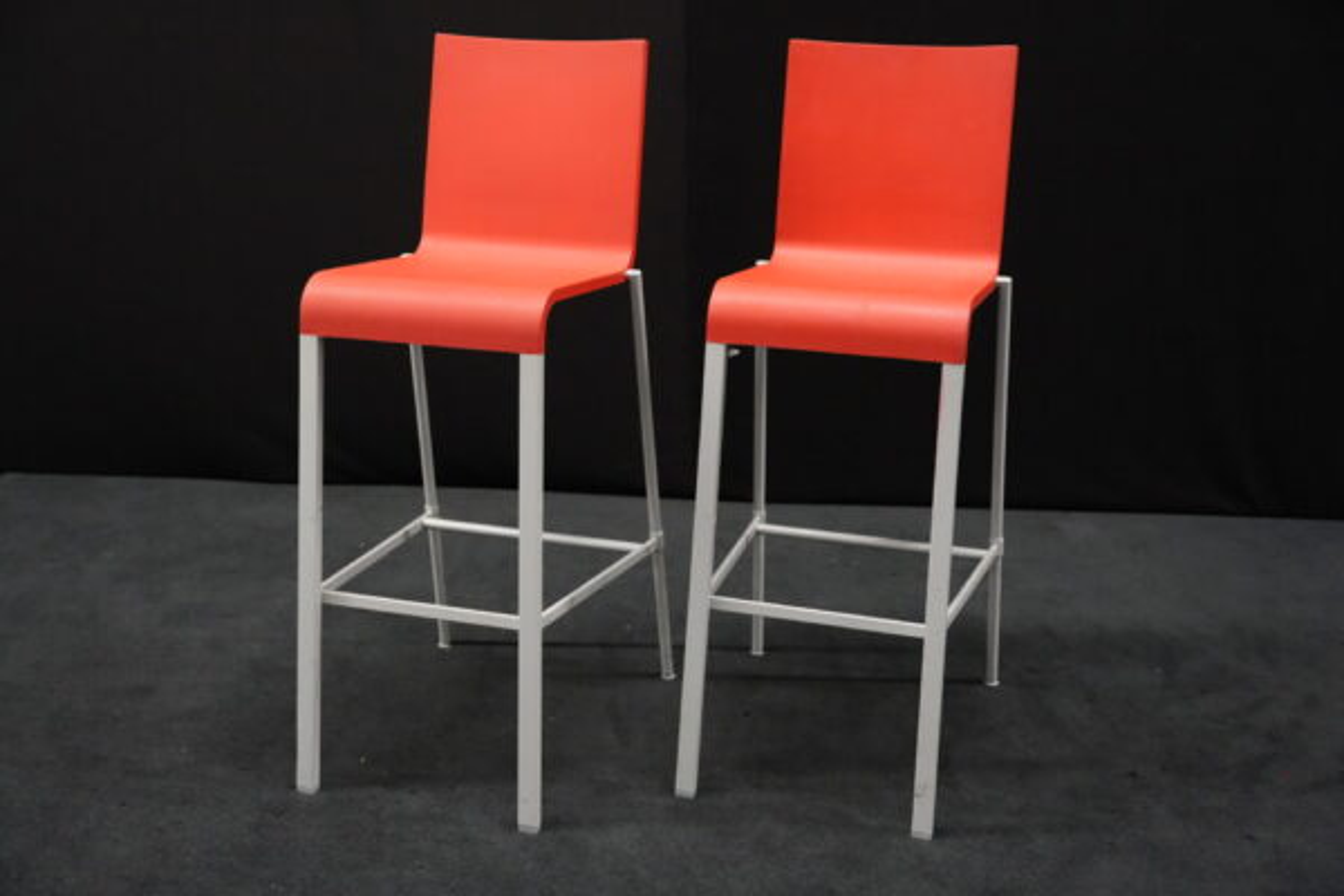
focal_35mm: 39
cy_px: 448
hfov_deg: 49.6
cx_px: 672
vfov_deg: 34.2
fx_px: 1456
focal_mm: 39
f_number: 4
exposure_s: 1/160
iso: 8000
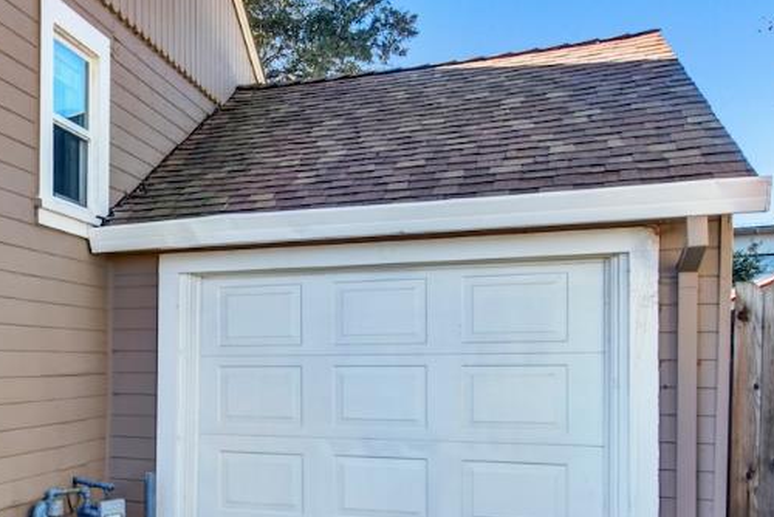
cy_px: 367
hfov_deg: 41.2
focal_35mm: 42
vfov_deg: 31.5
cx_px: 25
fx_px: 903
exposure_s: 1/20
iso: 100
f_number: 14
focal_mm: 14
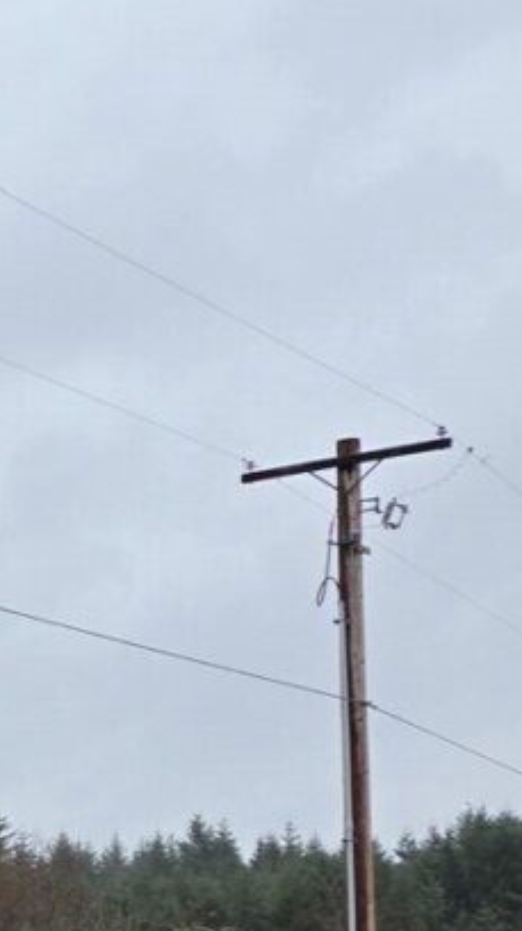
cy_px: 949
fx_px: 2120
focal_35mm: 86
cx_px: -941
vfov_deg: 23.6
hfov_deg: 10.7
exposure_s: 1/261
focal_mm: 5.4
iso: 25
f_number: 1.8
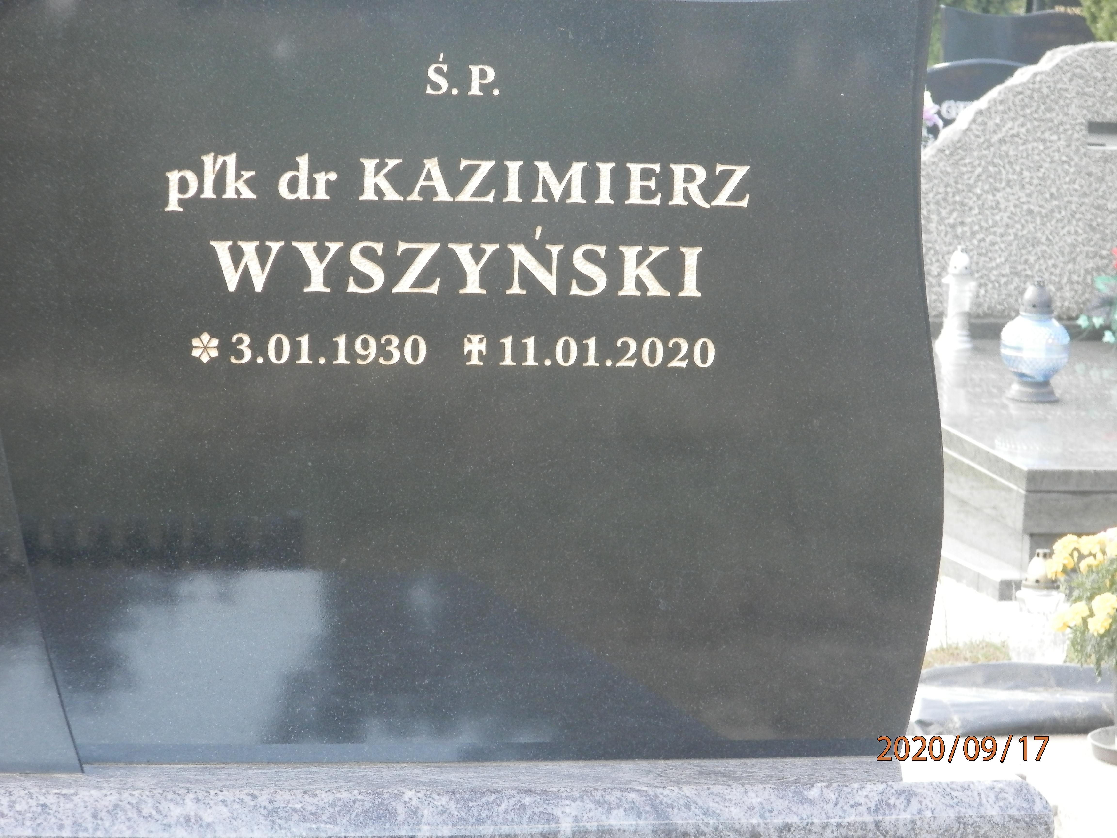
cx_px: 558
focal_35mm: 132
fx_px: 4259
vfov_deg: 11.2
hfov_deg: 14.9
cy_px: 419
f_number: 4.7
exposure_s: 1/80
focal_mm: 23.6
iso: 200
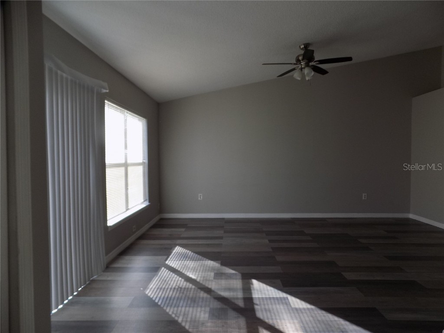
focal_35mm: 23
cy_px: 166
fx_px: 295
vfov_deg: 58.9
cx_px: 222
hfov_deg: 73.9
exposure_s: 1/125
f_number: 3.1
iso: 80
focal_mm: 4
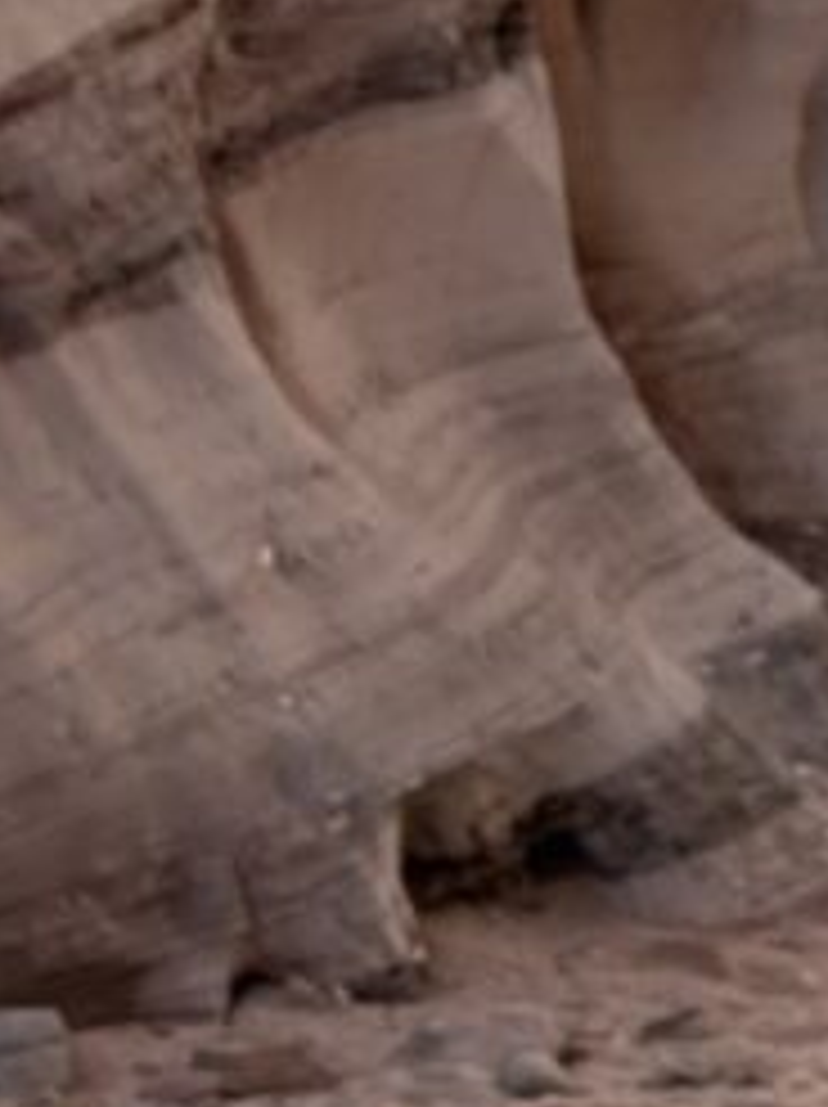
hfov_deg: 7.2
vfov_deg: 9.7
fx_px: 6390
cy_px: -414
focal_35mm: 200
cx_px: 1638
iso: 125
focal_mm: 6.86
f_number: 1.78
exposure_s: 1/172
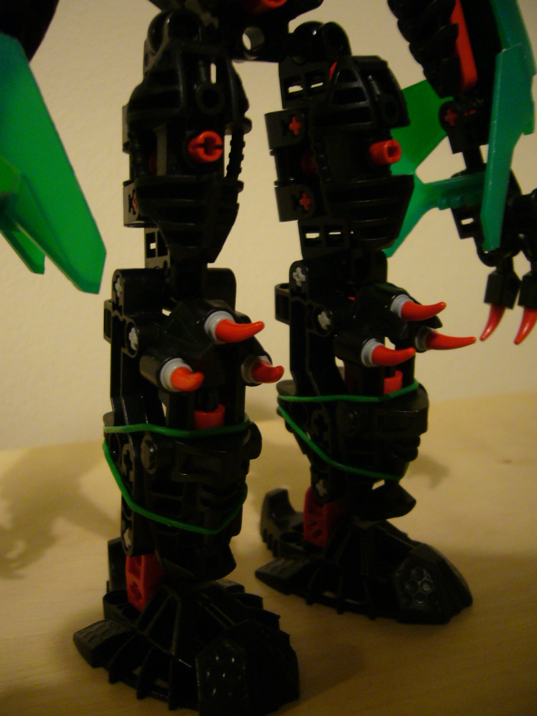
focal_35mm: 35
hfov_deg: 40.7
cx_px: 268
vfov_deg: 52.6
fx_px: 724
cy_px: 358
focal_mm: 5.8
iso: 200
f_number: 2.8
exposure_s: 1/5
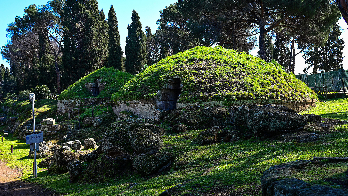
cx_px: 174
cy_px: 90
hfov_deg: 48.4
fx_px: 388
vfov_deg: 28.3
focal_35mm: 42
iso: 100
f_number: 5.6
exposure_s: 1/125
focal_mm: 40
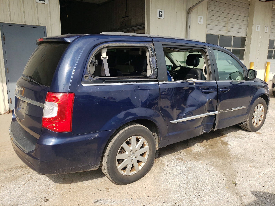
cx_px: 138
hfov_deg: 67.3
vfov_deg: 53.1
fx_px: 207
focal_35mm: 26
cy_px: 103
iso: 50
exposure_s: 1/2000
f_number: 1.5
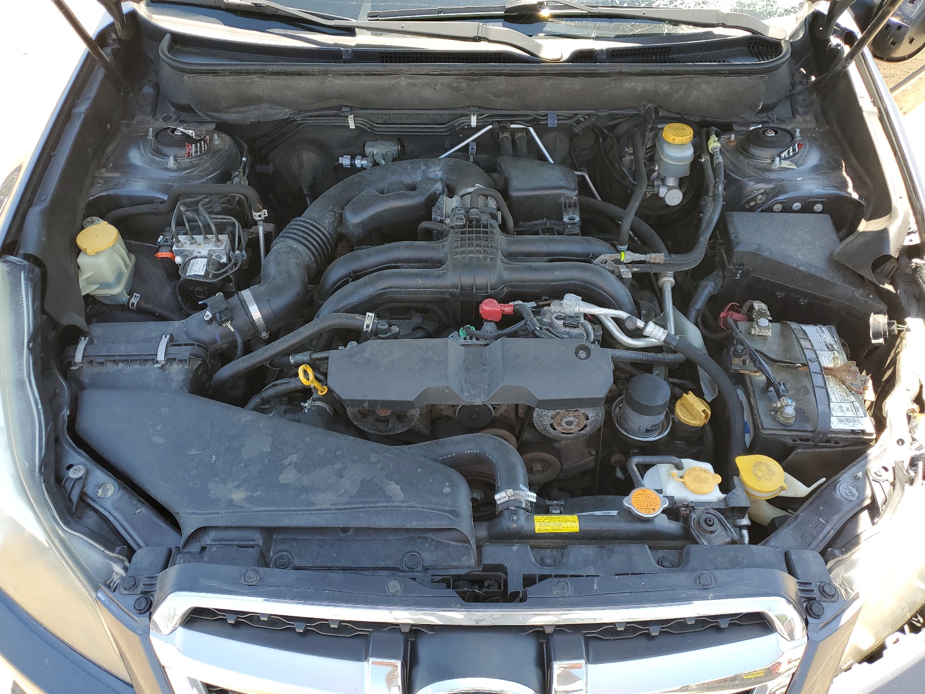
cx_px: 462
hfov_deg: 67.3
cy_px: 347
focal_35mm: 26
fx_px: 695
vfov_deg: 53.1
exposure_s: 1/303
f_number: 1.5
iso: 50
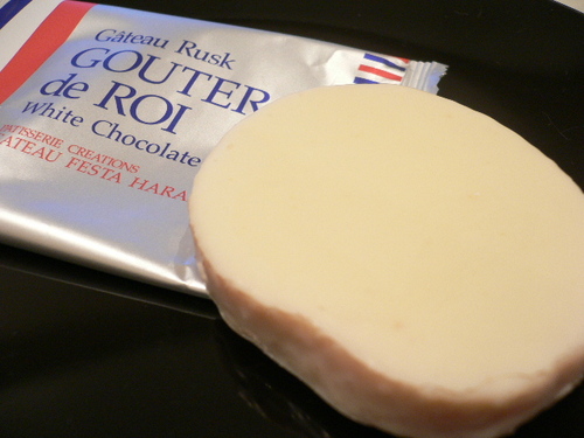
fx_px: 590
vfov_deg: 40.7
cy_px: 219
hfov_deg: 52.6
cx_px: 292
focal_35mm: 35
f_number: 2.8
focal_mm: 5.8
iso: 150
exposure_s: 1/10
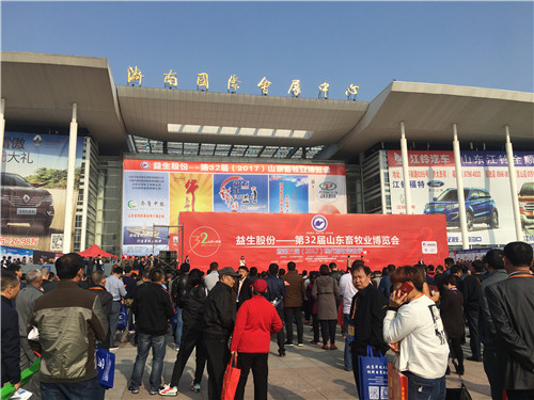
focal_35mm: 29
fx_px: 447
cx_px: 267
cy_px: 200
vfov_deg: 48.2
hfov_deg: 61.7
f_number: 2.2
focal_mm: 4.15
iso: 25
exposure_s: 1/2079
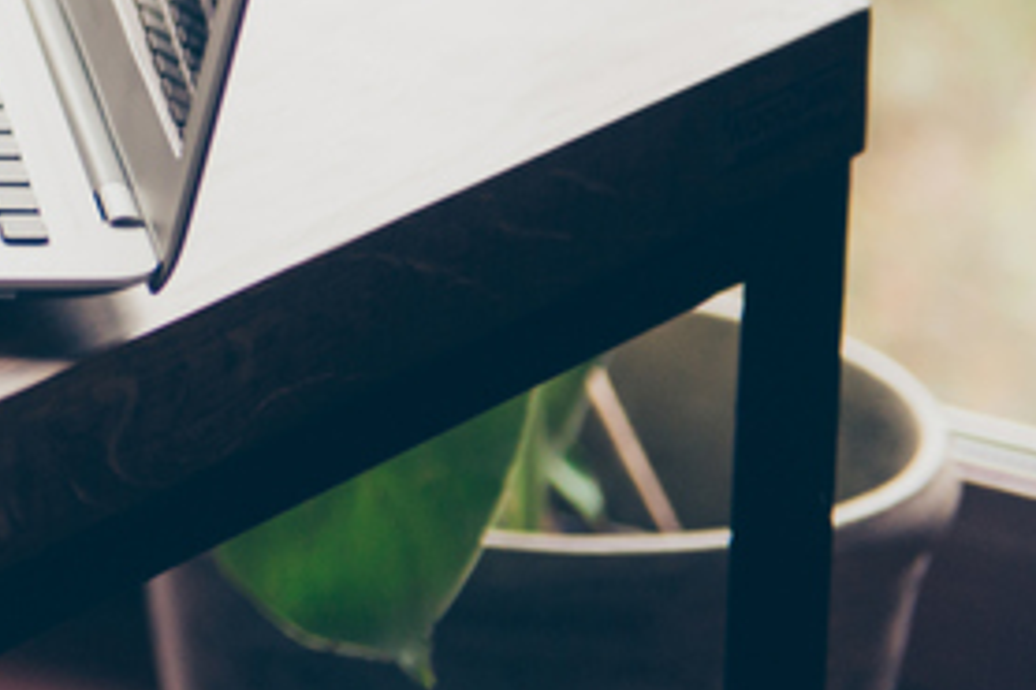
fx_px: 7794
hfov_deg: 7.2
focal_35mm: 271
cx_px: -1267
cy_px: -711
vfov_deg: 5.0
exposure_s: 1/100
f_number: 2.8
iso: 640
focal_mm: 60
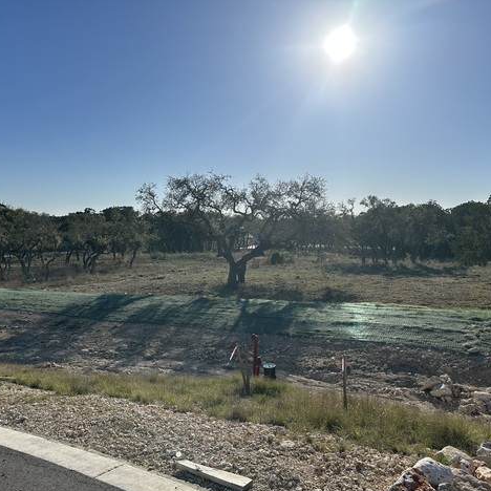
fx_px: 465
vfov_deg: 55.6
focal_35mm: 29
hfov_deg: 55.6
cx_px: 259
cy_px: 250
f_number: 1.78
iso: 80
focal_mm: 6.86
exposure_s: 1/10753
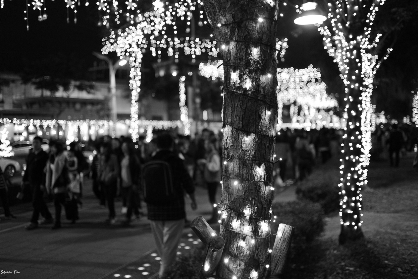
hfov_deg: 53.1
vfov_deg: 36.9
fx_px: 418
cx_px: 207
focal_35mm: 36
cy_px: 139
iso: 1250
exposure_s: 1/100
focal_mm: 35
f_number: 2.2
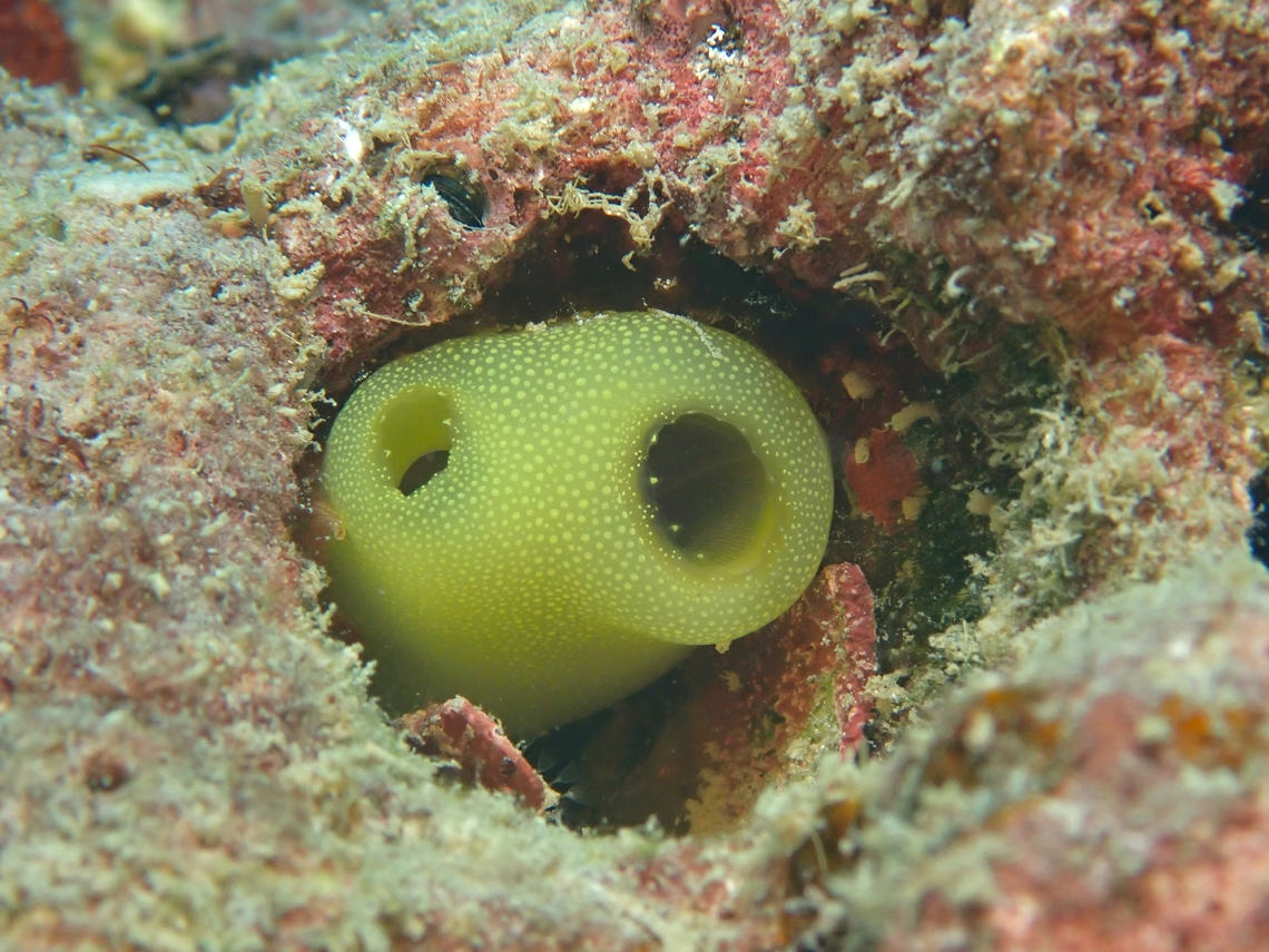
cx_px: 634
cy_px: 476
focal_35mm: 100
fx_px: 3666
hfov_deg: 19.6
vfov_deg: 14.8
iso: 400
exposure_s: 1/200
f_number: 6.3
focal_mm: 18
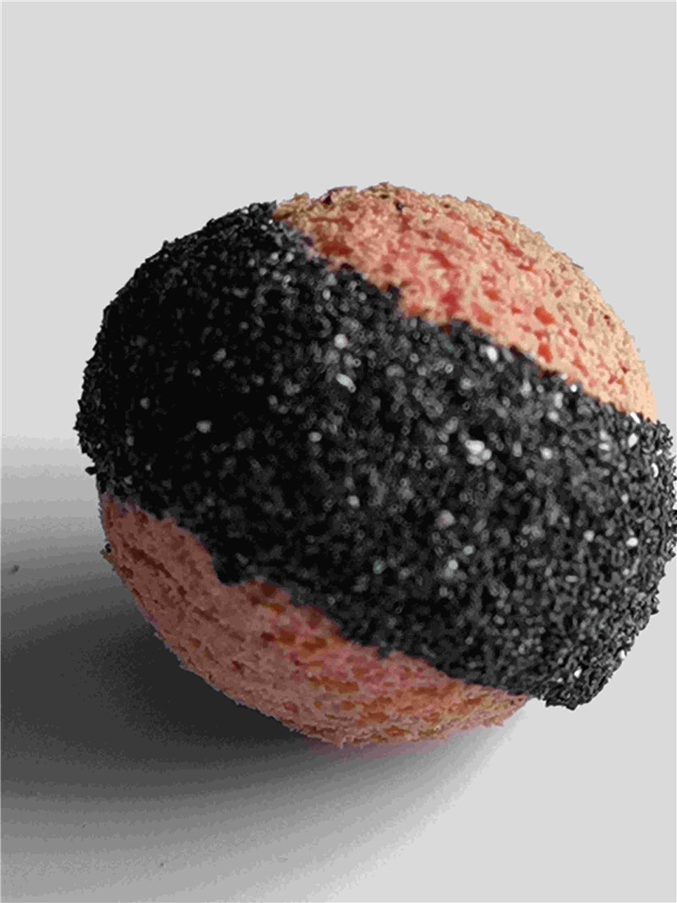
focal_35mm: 119
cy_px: 452
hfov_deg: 12.5
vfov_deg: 16.5
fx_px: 3102
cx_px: 338
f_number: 1.9
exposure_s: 1/100
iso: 80
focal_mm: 6.67
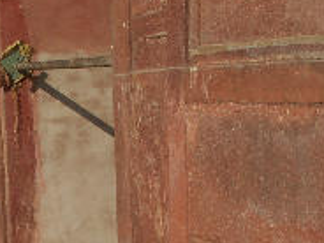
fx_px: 1273
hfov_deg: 14.3
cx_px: -4
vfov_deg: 10.8
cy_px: 271
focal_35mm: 136
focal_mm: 12.21
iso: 100
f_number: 9
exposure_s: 1/500
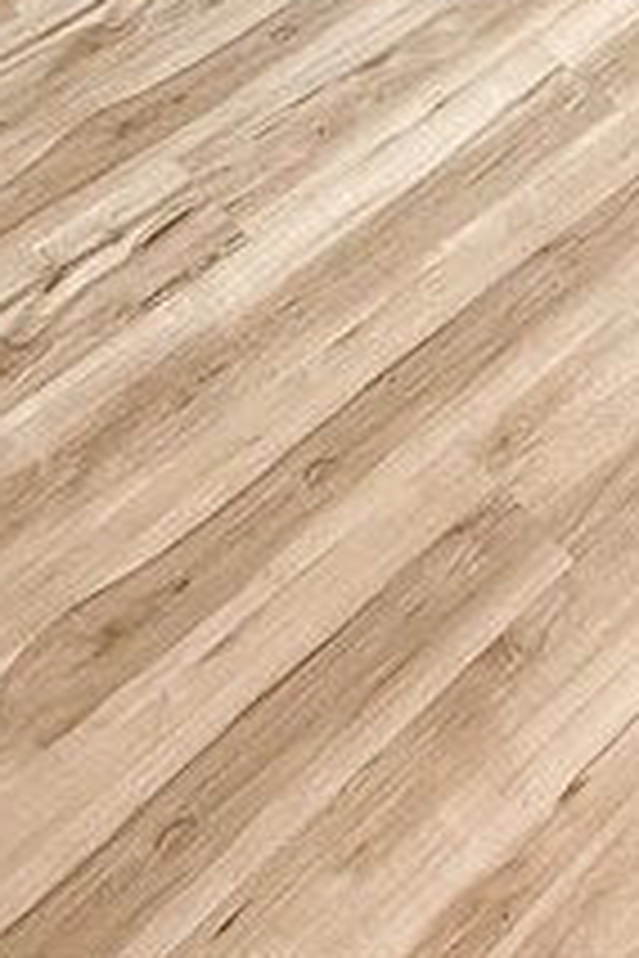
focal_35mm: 70
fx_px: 1864
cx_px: 806
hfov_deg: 18.3
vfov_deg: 20.6
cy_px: -751
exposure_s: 1/99
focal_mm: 2.22
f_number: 2.2
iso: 160
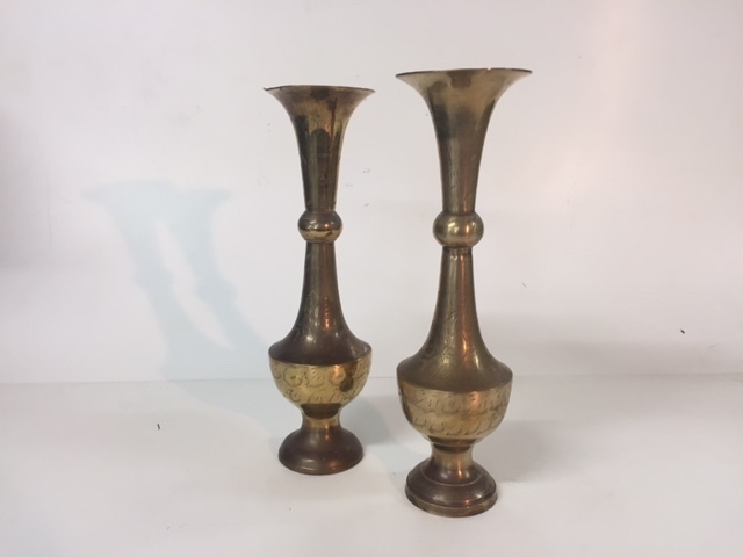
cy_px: 278
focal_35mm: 29
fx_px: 622
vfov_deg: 48.2
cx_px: 372
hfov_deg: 61.7
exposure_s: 1/33
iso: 40
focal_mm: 4.15
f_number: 2.2
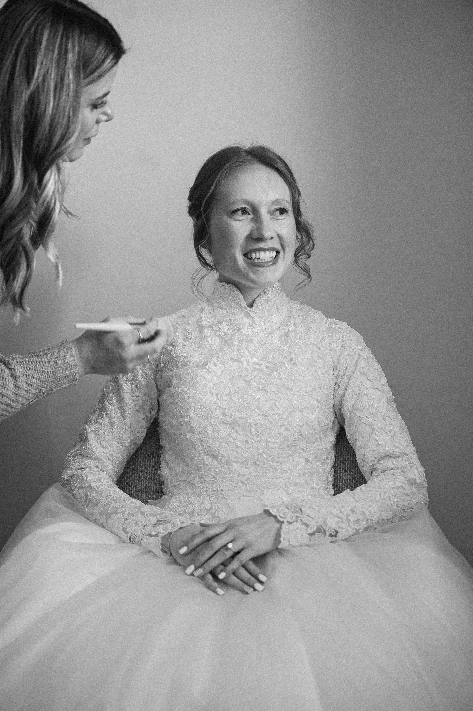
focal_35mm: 70
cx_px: 236
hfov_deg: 19.4
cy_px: 356
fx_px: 1381
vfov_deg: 28.9
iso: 1250
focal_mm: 70
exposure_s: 1/125
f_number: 2.8
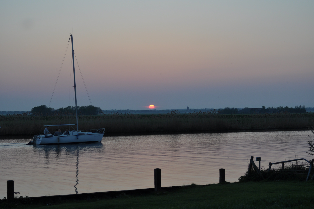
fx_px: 575
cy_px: 104
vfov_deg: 20.6
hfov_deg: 30.5
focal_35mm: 66
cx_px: 157
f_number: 5.6
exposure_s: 1/100
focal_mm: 44
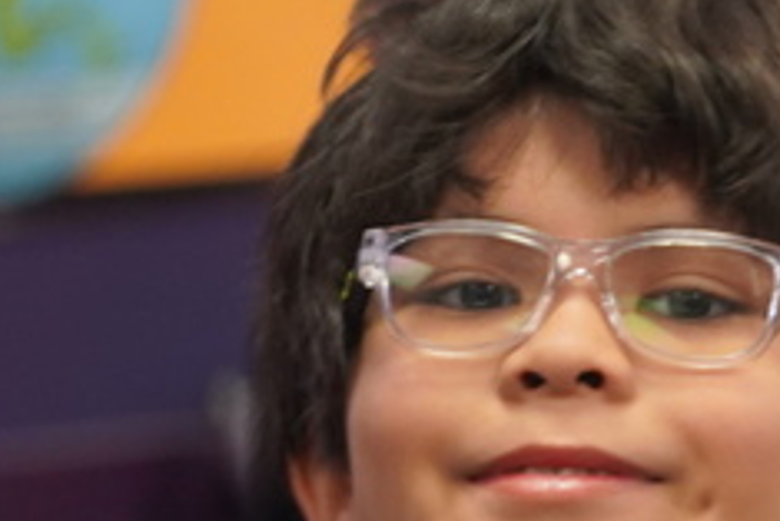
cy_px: 782
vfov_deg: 2.0
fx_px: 14937
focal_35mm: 689
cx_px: 1547
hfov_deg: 3.0
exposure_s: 1/160
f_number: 4
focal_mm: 158
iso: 2500
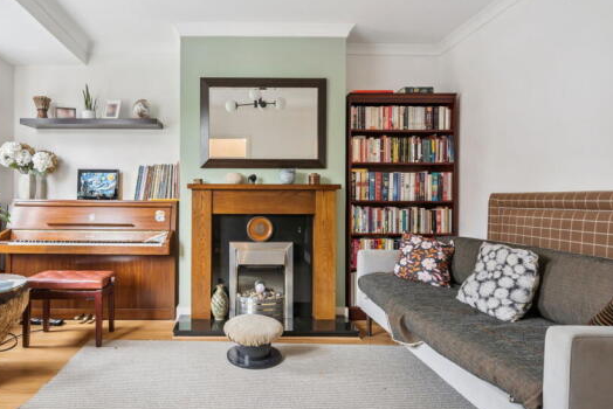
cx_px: 235
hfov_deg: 82.5
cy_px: 204
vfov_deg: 62.0
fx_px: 341
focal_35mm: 20
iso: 320
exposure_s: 1/4
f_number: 8
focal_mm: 16
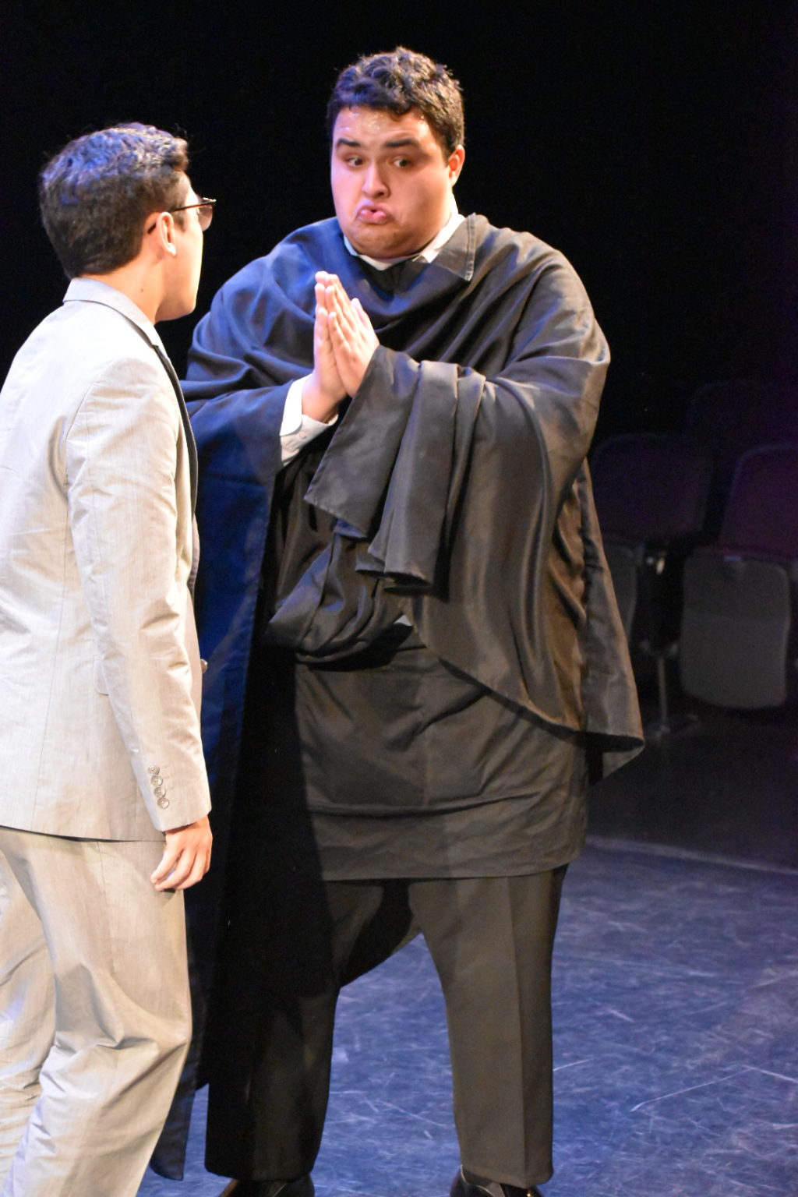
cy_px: 598
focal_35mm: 117
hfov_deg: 11.7
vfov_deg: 17.5
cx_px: 399
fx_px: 3890
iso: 11400
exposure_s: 1/250
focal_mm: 78
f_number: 4.8
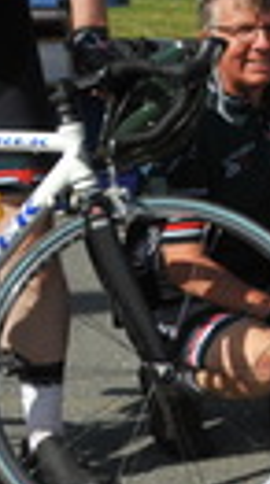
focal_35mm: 140
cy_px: 15
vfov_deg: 15.1
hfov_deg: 7.1
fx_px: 1795
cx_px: 980
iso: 800
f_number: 8
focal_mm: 24
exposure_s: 1/4000
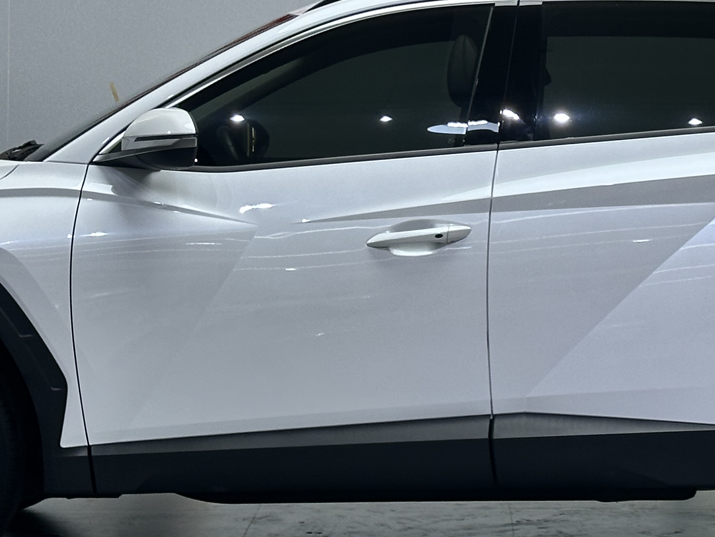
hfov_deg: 14.9
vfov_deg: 11.1
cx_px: 487
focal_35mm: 132
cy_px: -3
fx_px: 2727
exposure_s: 1/177
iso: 50
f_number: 1.78
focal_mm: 6.86
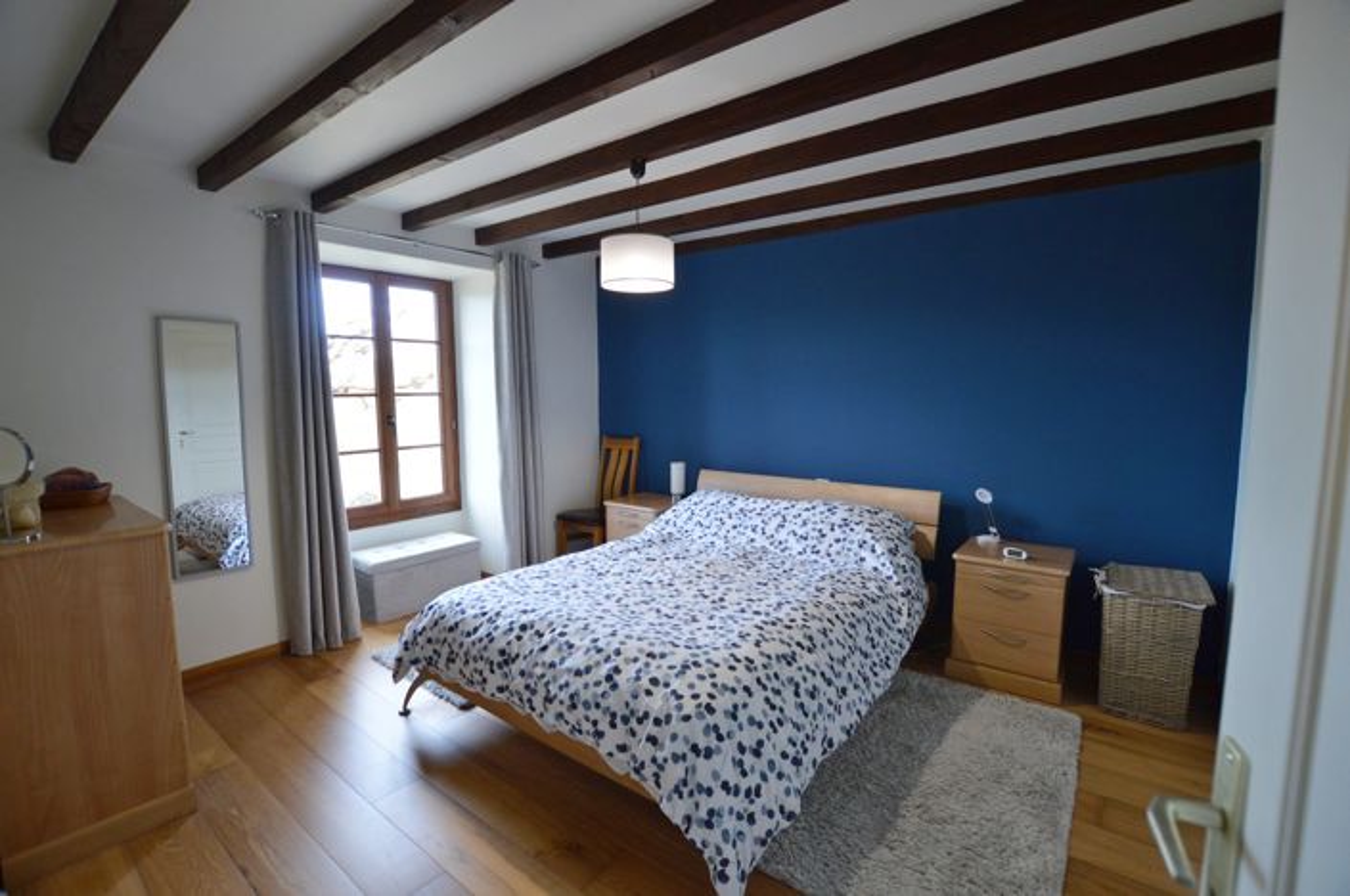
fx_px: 562
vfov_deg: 77.2
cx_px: 675
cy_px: 448
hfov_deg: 100.5
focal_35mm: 15
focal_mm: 10
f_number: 3.5
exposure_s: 1/60
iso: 450
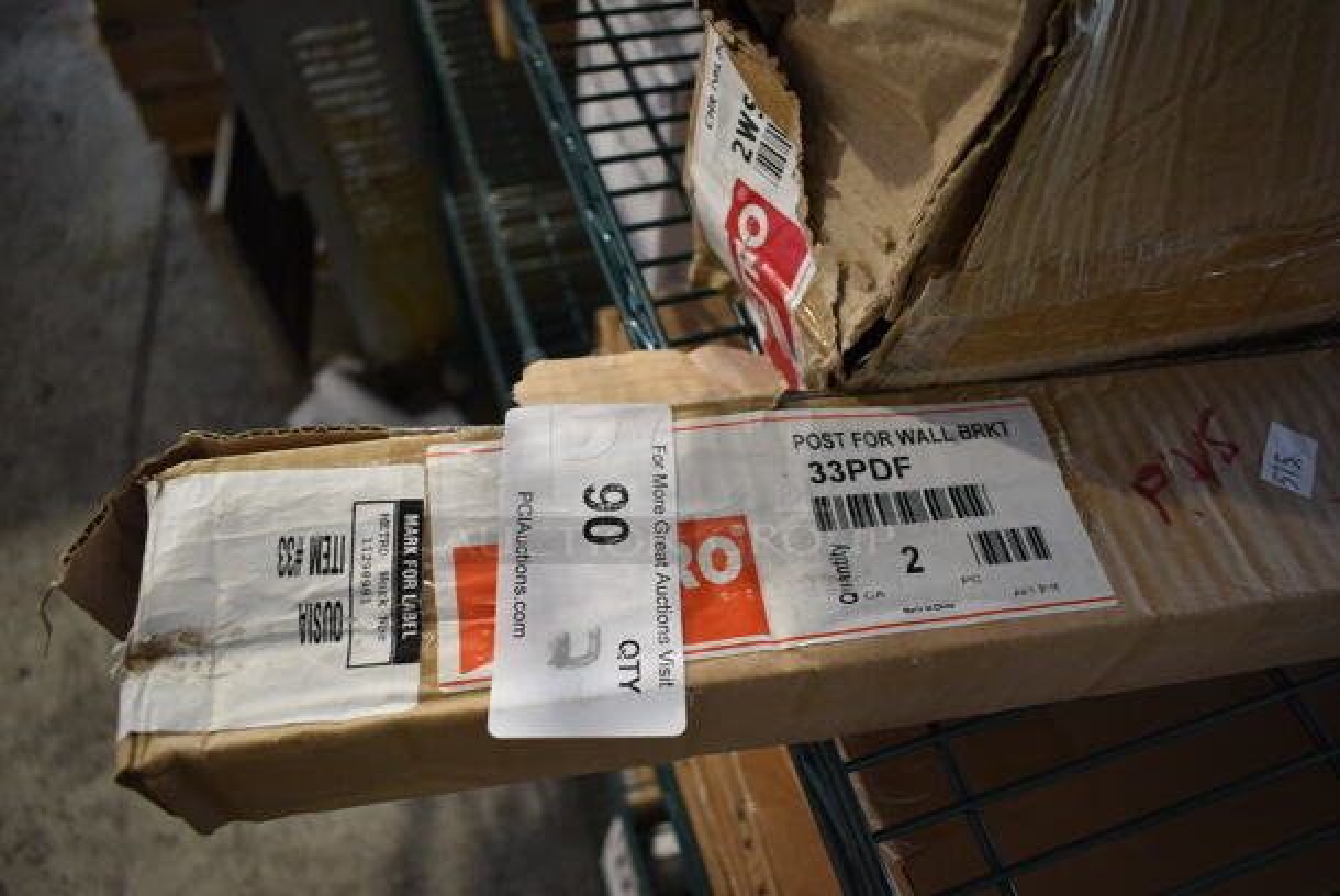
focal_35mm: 27
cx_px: 670
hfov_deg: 67.3
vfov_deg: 48.0
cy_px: 448
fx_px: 1006
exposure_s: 1/30
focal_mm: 18
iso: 560
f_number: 3.5
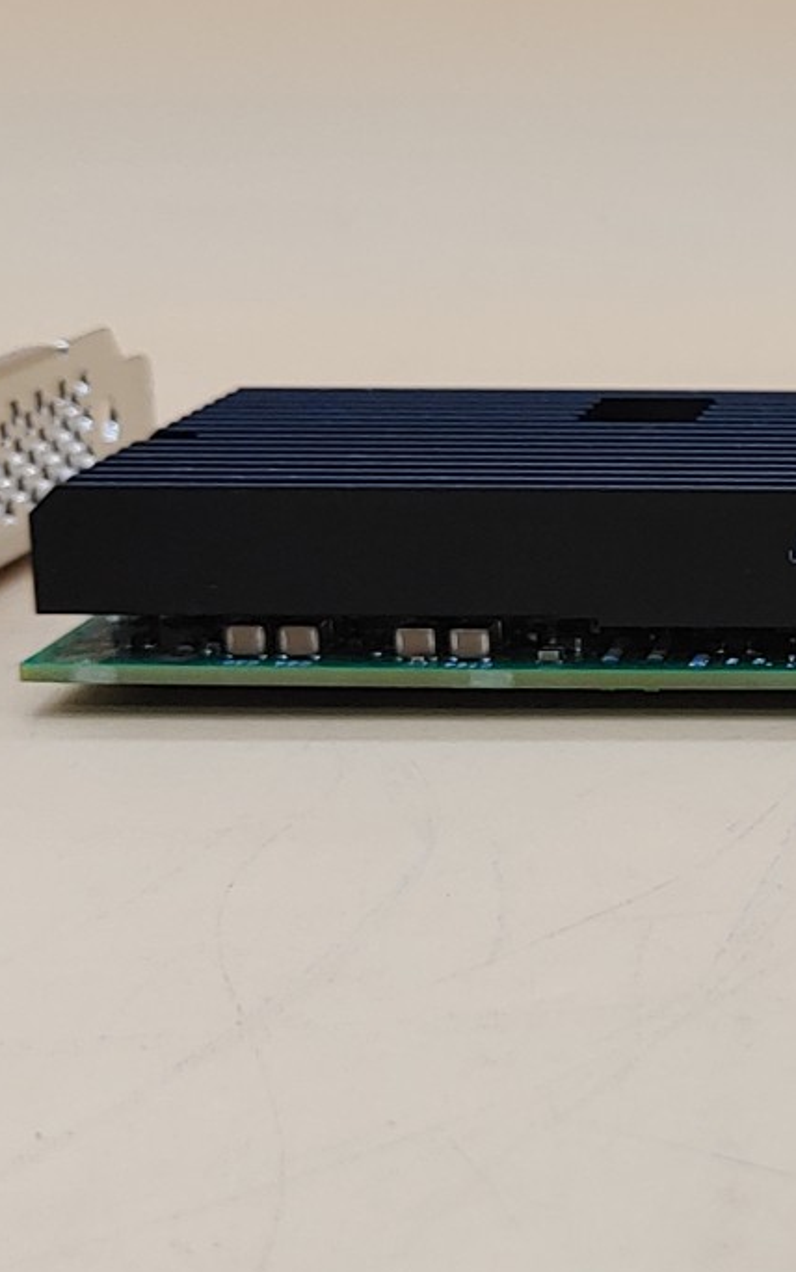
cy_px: 576
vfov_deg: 23.8
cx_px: 1259
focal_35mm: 87
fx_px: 3017
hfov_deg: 13.9
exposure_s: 1/90
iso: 50
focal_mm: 4.36
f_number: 1.8
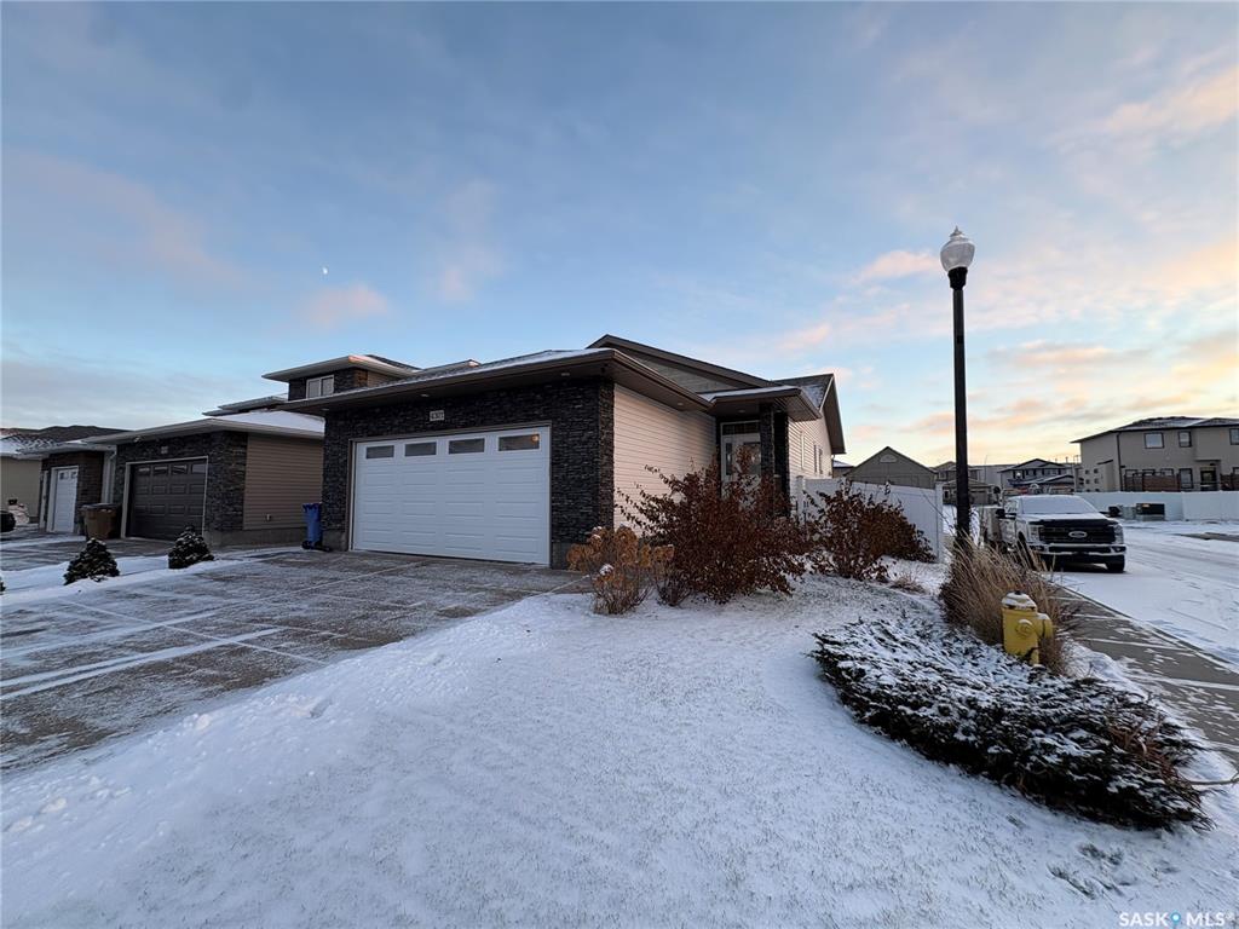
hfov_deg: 102.1
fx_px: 501
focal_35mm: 14
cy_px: 464
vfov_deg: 85.7
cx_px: 620
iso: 40
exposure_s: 1/164
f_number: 2.2
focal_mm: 2.22
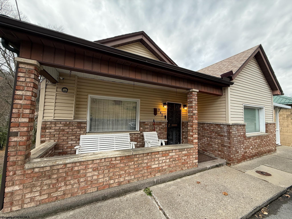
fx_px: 118
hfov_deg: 102.1
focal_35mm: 14
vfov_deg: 85.7
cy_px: 110
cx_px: 146
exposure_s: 1/99
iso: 80
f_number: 2.2
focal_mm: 2.22
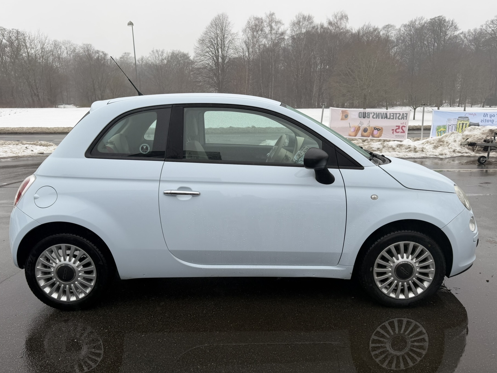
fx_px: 388
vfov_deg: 51.4
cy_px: 187
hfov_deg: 65.3
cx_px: 245
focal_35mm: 27
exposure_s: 1/551
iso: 80
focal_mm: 6.76
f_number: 1.78
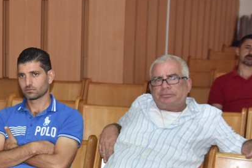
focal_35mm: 110
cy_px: 123
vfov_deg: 12.4
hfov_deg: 17.8
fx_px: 770
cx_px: -45
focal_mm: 44
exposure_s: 1/160
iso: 2500
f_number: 6.3
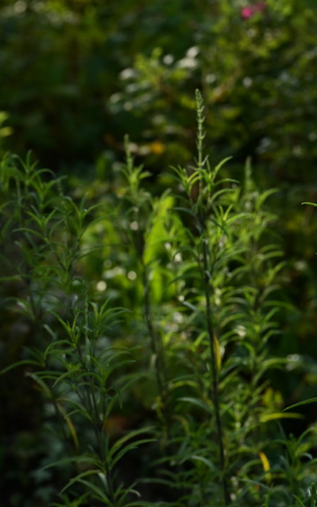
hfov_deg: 13.2
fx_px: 1368
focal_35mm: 99
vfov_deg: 20.9
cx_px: 204
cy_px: 341
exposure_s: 1/1250
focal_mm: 57
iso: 400
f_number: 5.6
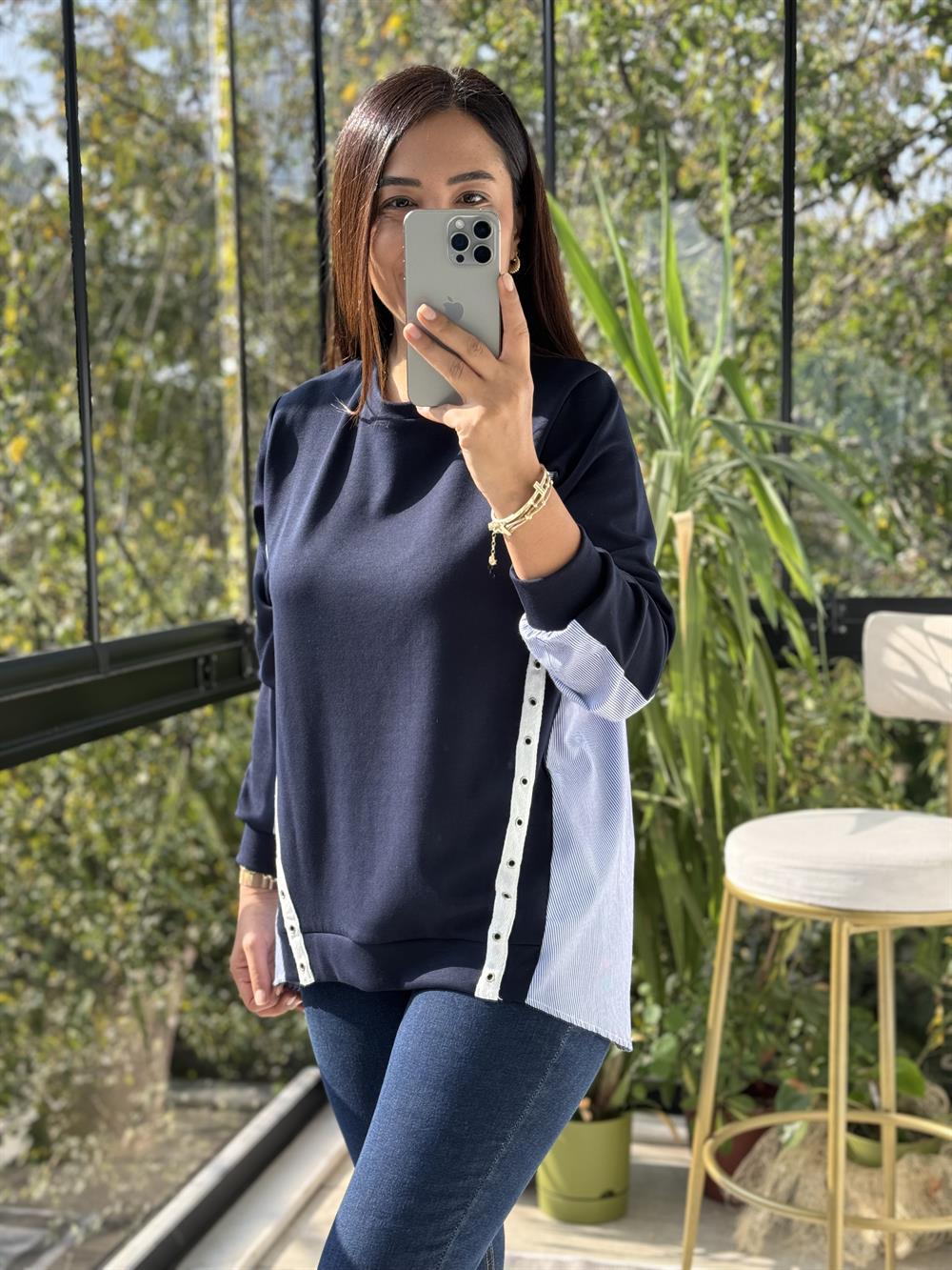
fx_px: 1760
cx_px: 476
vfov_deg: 39.7
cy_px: 635
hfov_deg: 30.3
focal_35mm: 48
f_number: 1.78
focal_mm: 6.76
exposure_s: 1/341
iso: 64
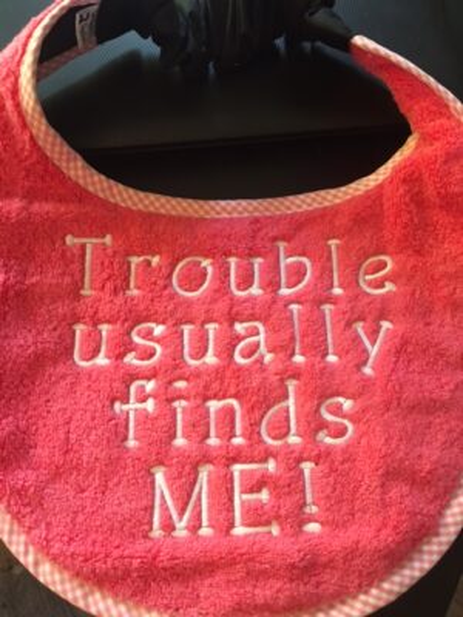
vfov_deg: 61.7
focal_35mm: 29
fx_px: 517
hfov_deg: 48.2
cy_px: 308
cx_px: 232
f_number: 2.2
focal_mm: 4.15
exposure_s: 1/17
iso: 100
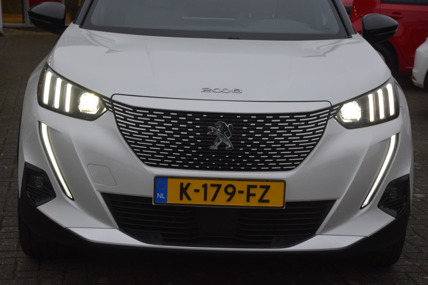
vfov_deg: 16.6
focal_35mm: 82
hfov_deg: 24.6
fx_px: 981
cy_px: 142
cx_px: 214
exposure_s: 1/125
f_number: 5.6
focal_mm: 55
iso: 400
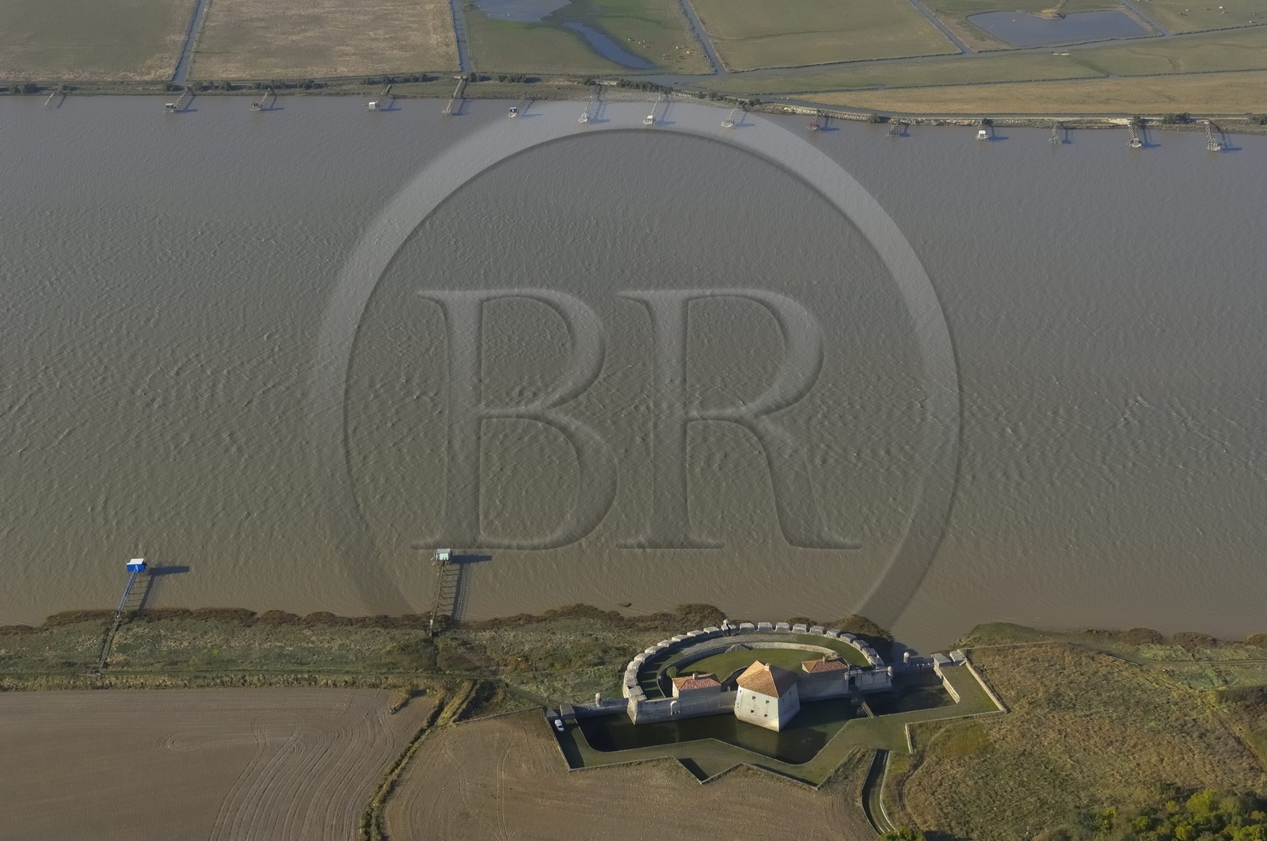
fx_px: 2109
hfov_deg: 33.4
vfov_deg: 22.6
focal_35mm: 60
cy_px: 420
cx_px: 634
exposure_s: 1/500
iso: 100
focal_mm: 40
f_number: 5
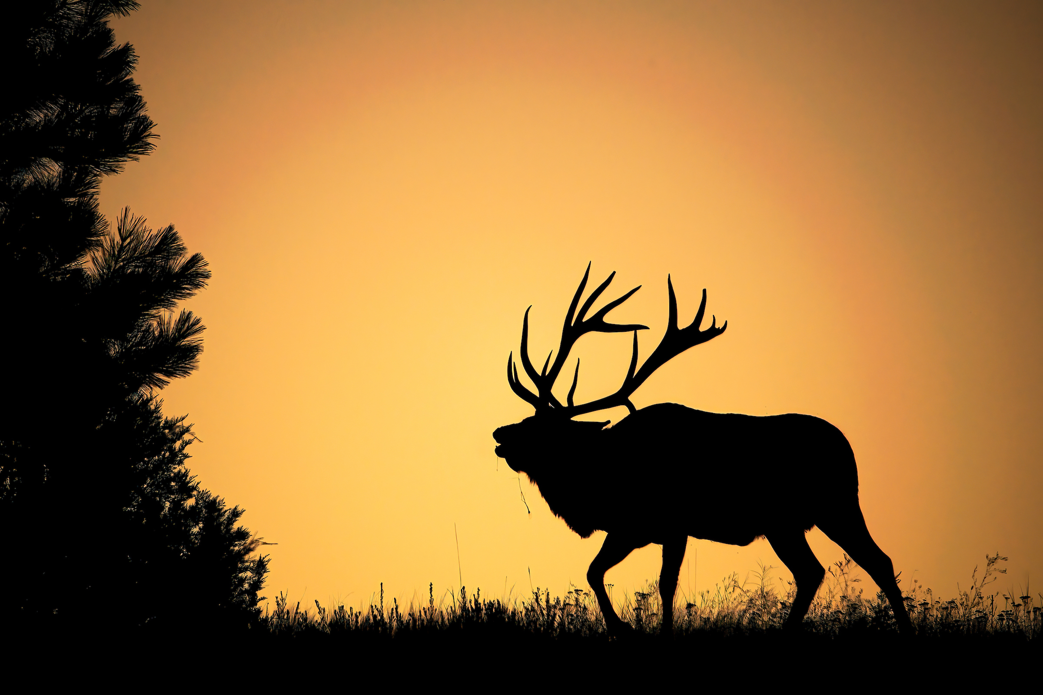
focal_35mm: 600
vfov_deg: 2.3
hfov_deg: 3.4
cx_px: 522
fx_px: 17382
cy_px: 348
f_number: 6.3
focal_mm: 600
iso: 500
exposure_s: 1/800
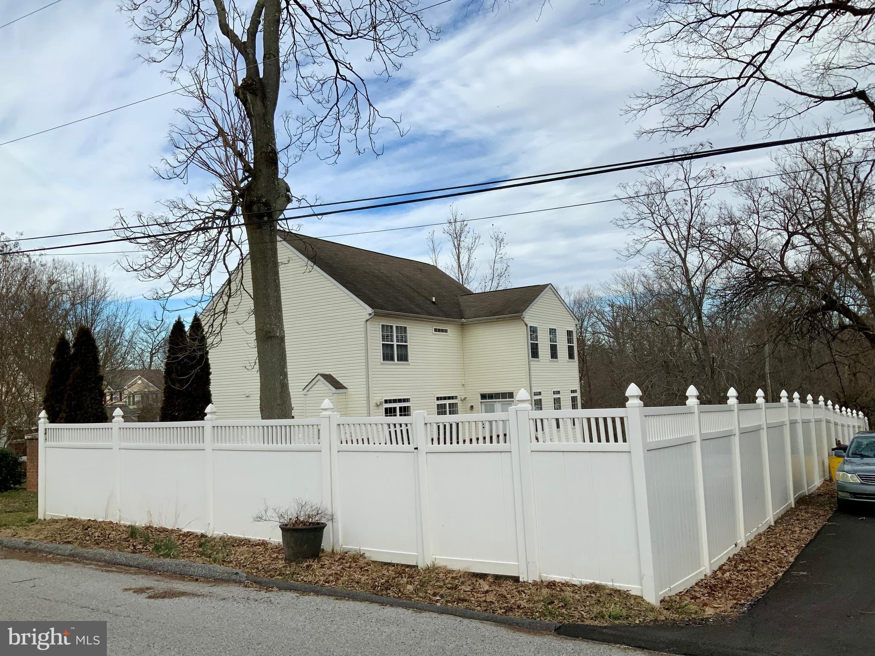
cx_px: 438
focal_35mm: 29
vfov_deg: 48.2
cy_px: 328
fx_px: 733
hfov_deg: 61.7
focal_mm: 3
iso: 16
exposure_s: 1/1730
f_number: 1.8
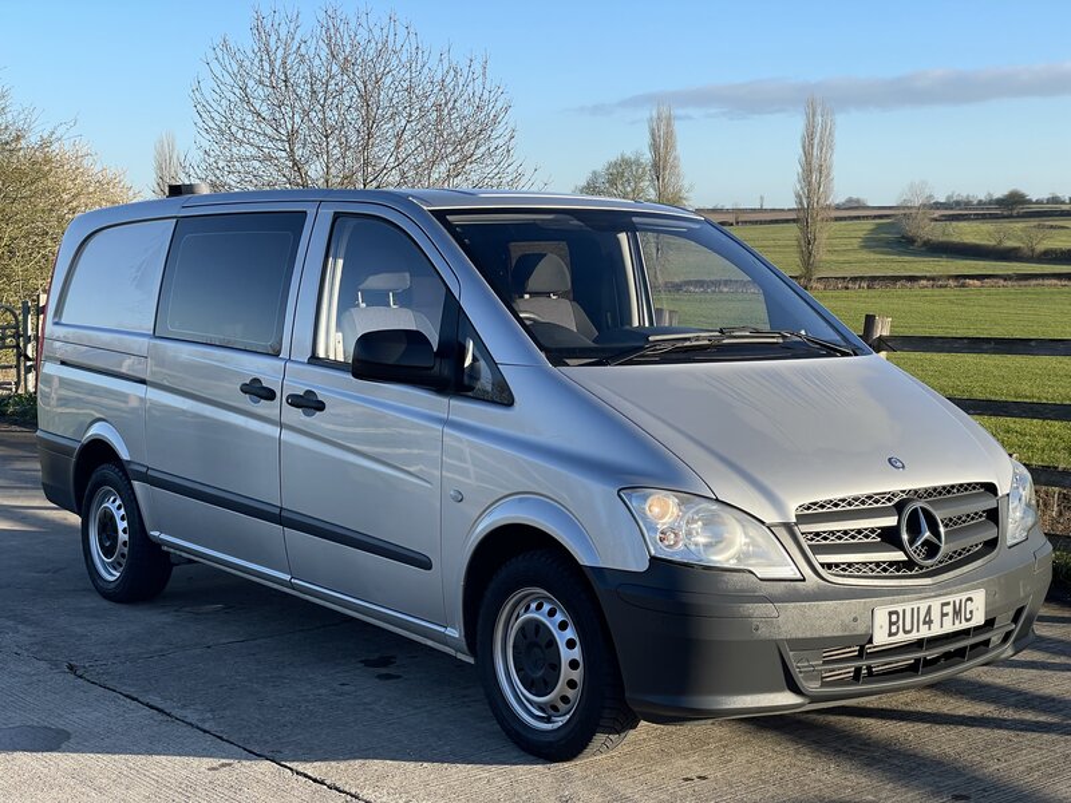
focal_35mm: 52
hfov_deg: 36.8
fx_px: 1609
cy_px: 402
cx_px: 536
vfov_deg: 28.0
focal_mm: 6
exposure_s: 1/685
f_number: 2
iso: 25
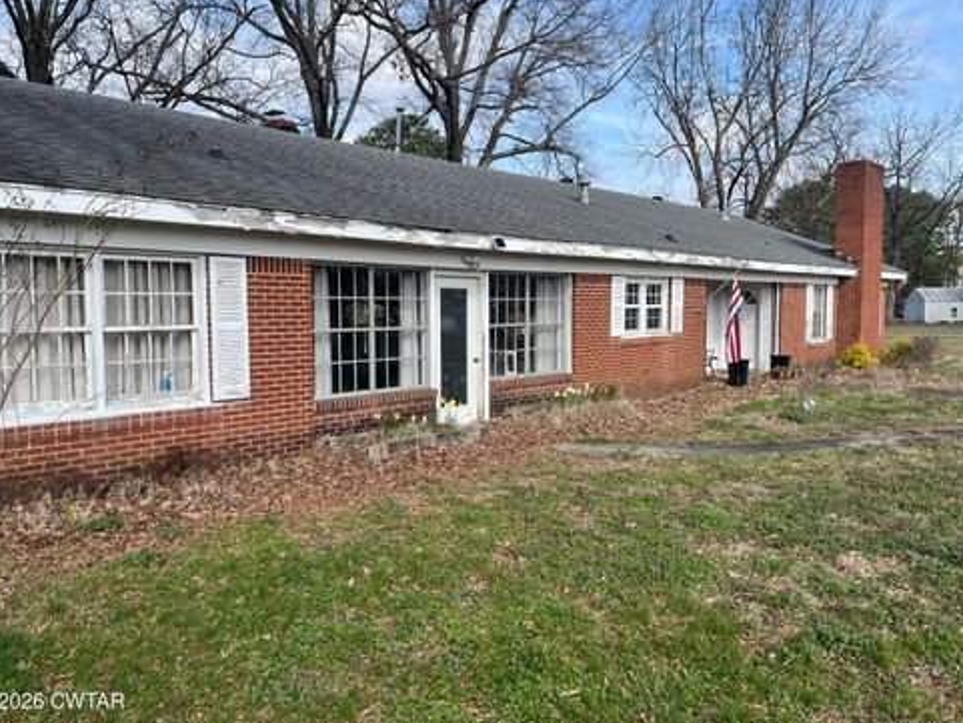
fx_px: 751
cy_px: 359
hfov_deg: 65.3
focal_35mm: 27
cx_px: 480
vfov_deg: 51.4
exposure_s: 1/2062
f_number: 1.6
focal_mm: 5.1
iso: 50
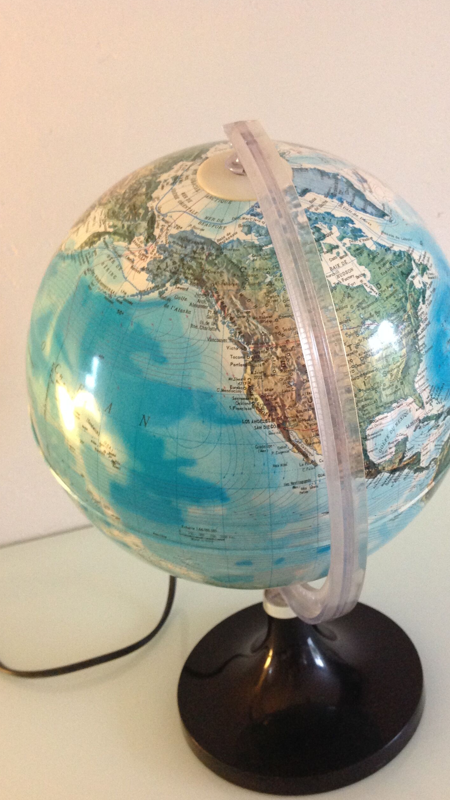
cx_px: 267
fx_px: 828
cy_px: 405
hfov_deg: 30.4
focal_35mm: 39
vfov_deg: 51.6
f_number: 2.4
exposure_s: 1/15
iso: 250
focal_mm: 4.28
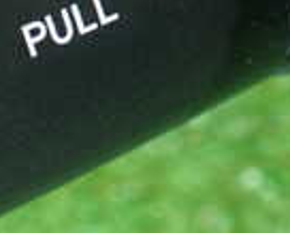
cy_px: -88
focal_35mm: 129
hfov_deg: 14.9
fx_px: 1108
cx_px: 192
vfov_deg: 11.6
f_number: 2.3
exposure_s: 1/30
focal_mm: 5.4
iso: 320
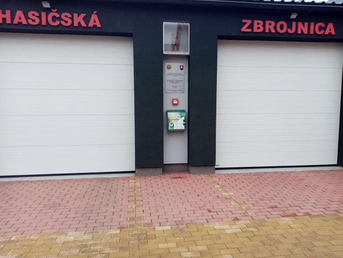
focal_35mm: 26
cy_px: 129
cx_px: 172
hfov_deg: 67.3
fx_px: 258
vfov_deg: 53.1
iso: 108
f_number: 1.8
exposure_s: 1/100
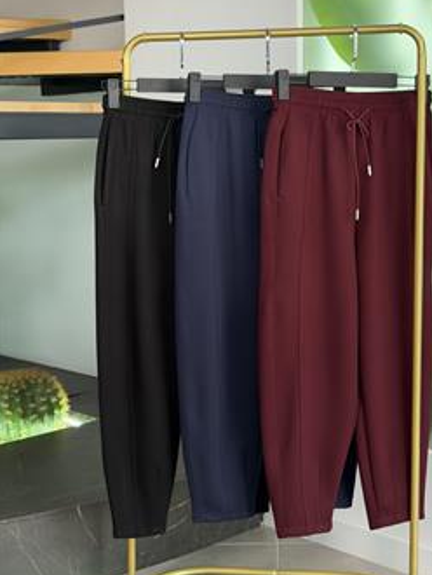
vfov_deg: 32.1
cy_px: 229
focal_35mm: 60
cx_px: 268
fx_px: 997
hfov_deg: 24.4
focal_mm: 6.76
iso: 80
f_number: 1.78
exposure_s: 1/185
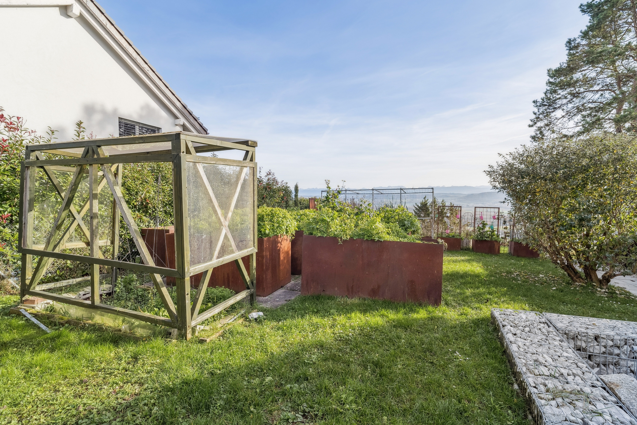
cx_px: 318
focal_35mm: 16
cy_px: 212
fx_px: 283
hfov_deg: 96.7
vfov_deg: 73.8
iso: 100
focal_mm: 16
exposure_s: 1/125
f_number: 8
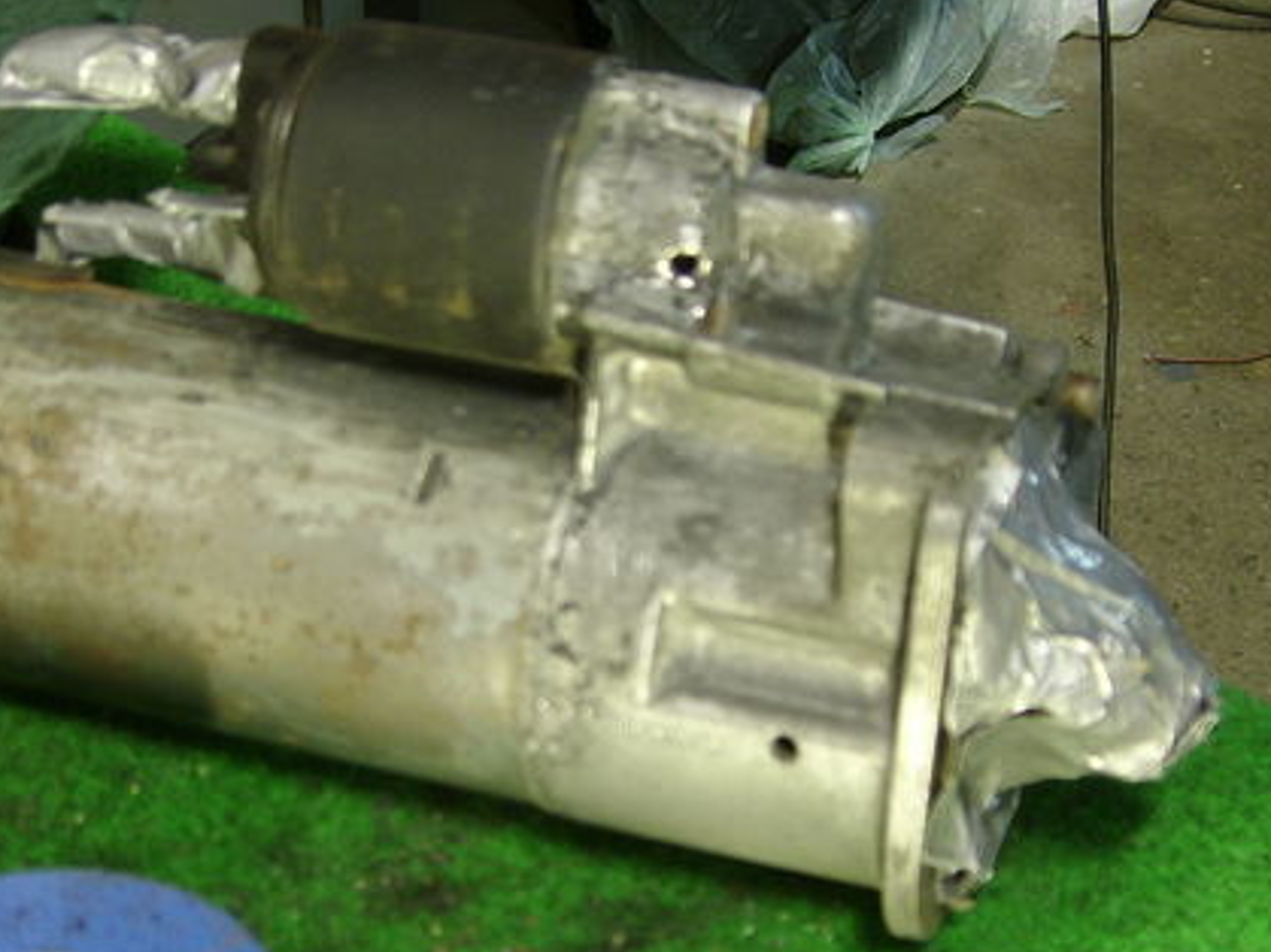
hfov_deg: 23.3
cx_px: 564
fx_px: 3083
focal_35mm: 84
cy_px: 600
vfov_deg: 17.5
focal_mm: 9.16
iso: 100
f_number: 3.4
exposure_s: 1
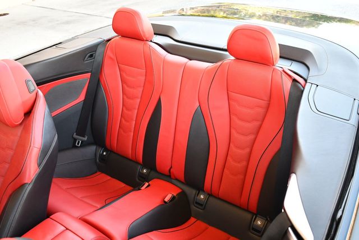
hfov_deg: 53.1
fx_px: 359
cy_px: 120
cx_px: 180
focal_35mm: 36
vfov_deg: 36.9
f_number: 3.5
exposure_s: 1/160
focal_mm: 18
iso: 800
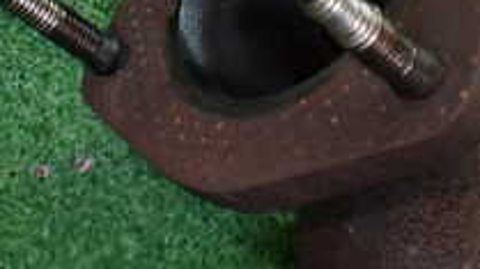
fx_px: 1195
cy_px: -60
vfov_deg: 12.5
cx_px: 230
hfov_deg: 22.7
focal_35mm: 94
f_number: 2.3
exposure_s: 1/125
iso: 640
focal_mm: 5.4
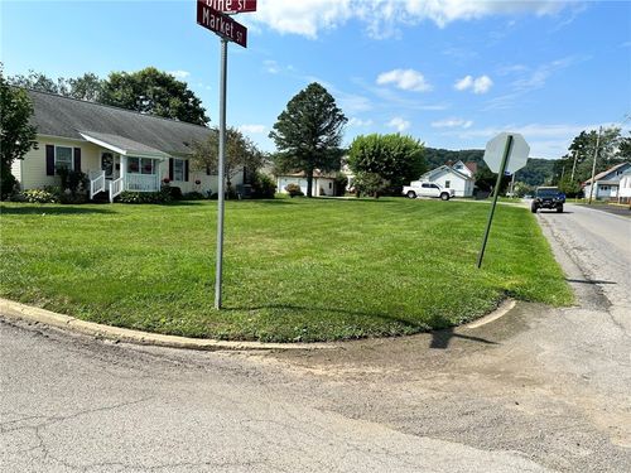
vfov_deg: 56.8
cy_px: 236
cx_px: 316
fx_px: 437
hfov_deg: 71.6
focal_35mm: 24
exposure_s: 1/4348
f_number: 1.78
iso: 80
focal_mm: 6.86
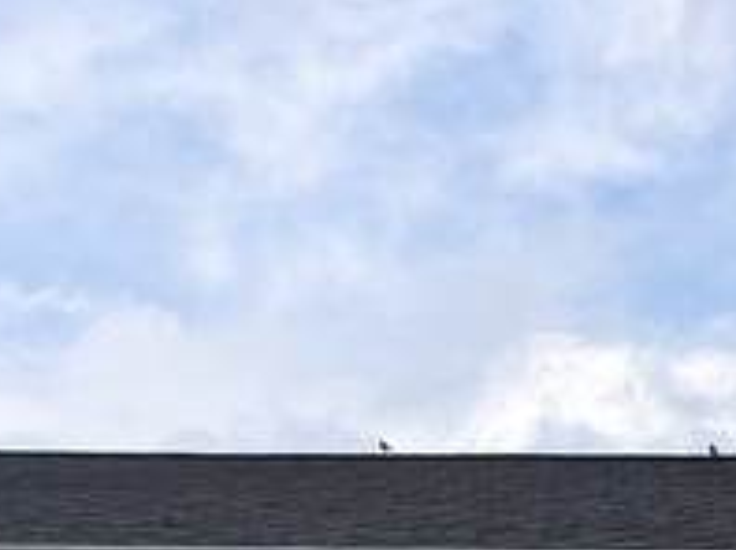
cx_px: 59
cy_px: 1472
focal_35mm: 149
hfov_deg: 13.1
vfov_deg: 8.7
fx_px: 3164
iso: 12
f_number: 1.7
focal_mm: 6.3
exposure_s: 1/289
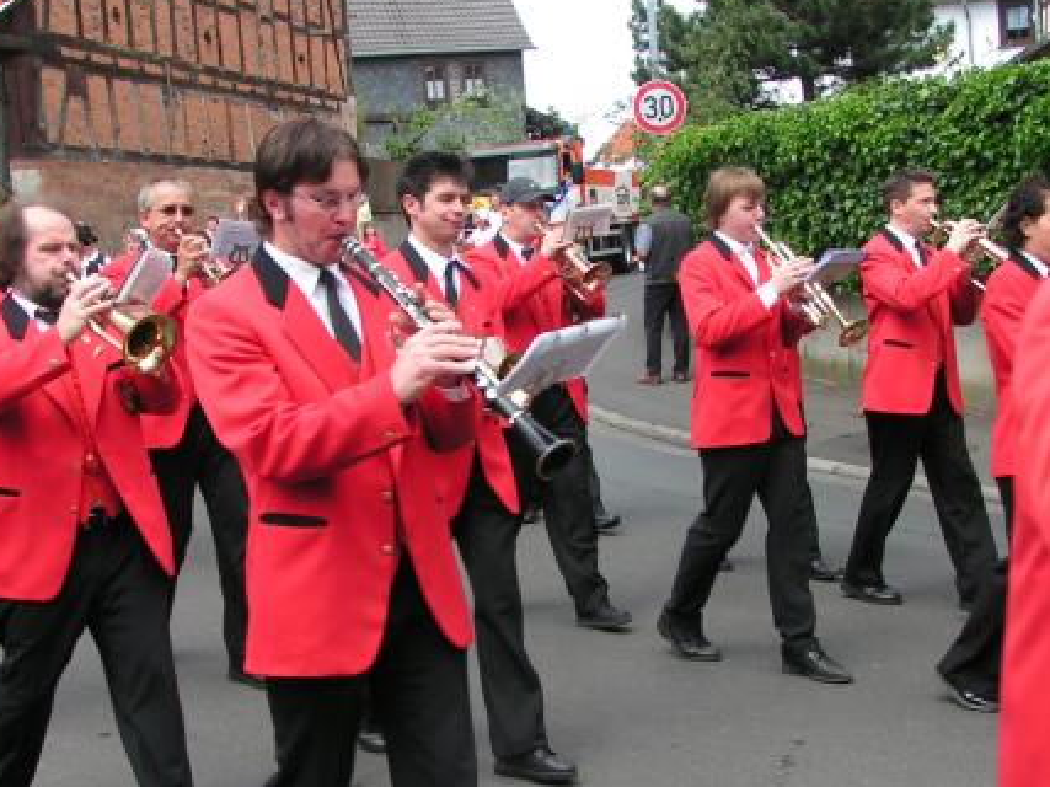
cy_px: 477
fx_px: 1728
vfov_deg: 25.6
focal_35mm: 57
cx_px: 514
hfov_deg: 33.8
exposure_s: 1/160
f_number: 5
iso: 50
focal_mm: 5.8
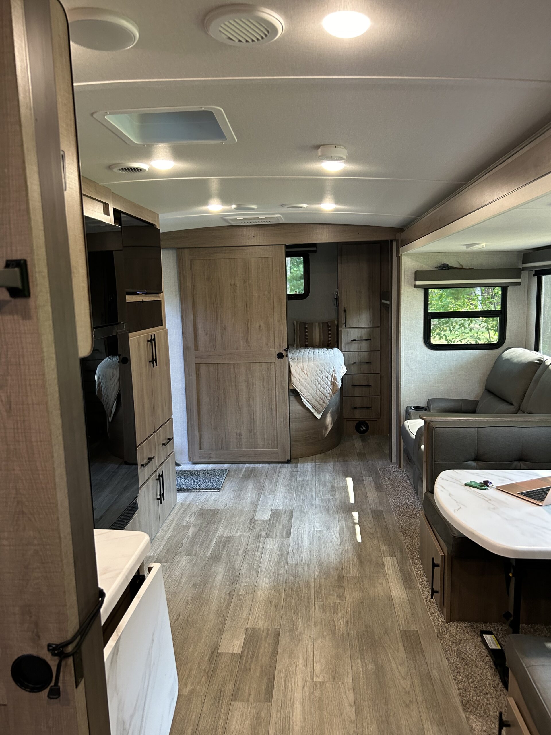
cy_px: 368
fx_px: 552
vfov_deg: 67.3
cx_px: 276
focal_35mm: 26
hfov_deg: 53.1
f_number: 1.5
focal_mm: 5.7
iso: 200
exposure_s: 1/60
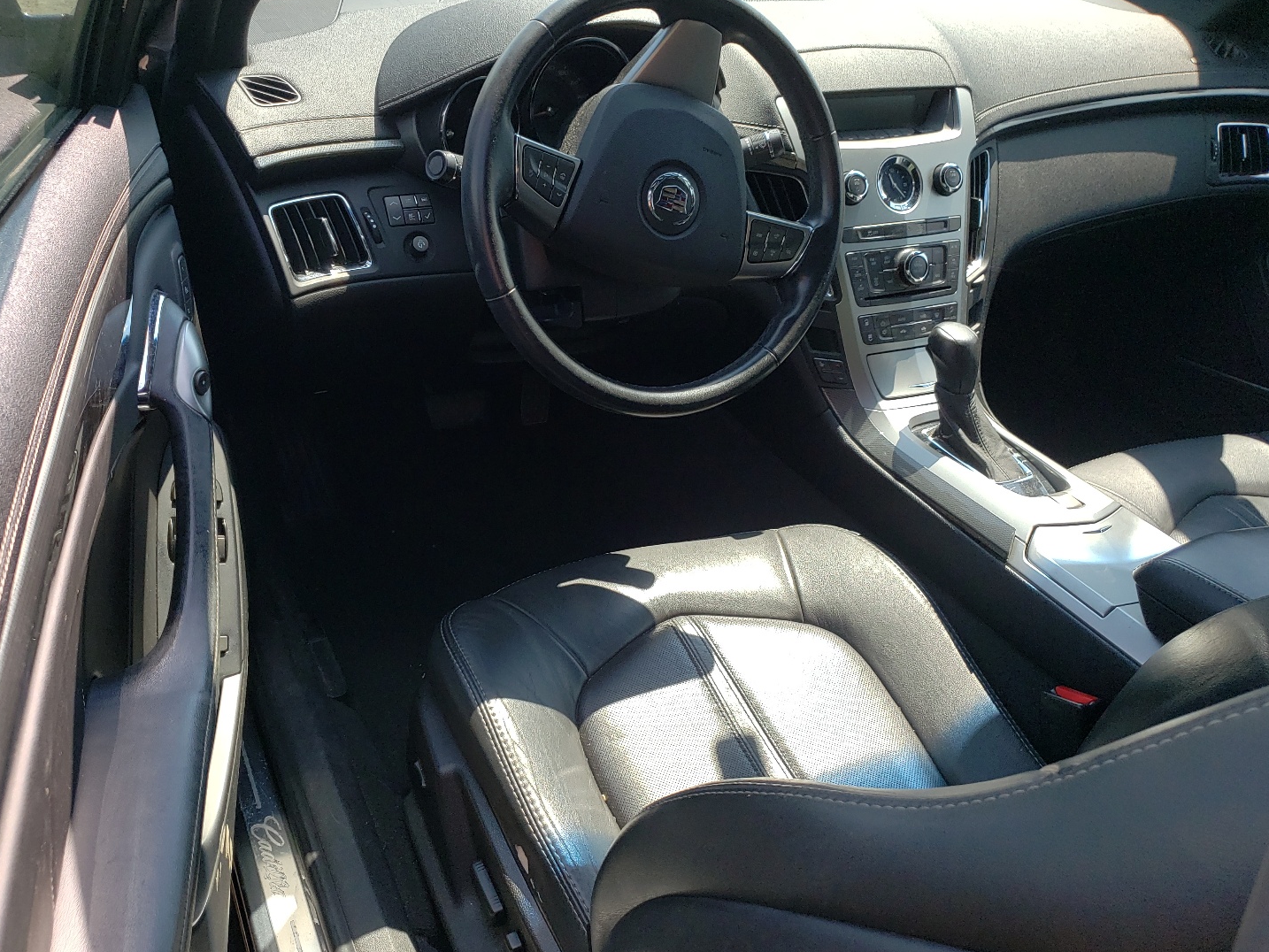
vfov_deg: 48.2
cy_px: 480
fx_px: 1063
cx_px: 582
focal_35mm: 29
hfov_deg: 61.6
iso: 50
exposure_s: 1/833
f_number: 1.5
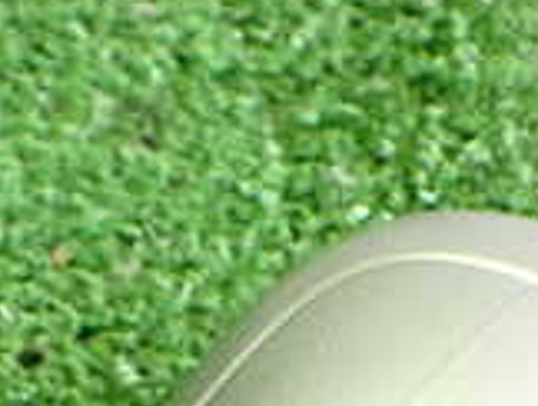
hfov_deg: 17.7
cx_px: 302
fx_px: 1728
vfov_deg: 12.3
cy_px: 729
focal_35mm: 111
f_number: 2.3
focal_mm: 5.4
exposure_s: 1/60
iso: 800
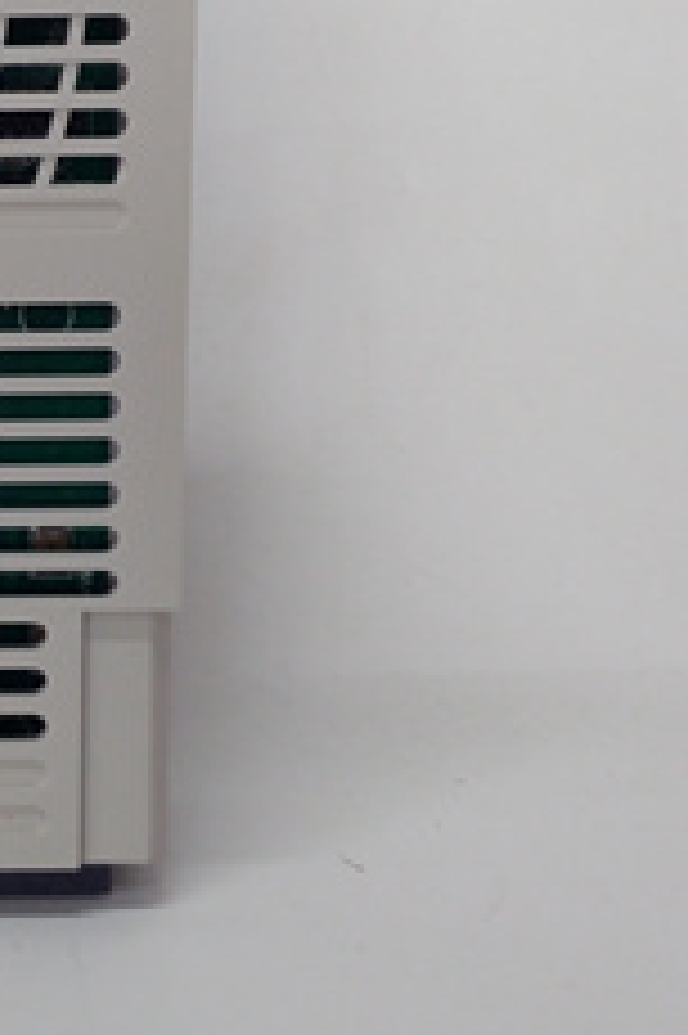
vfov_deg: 32.7
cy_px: 362
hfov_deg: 19.9
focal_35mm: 61
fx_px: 1751
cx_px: -270
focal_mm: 3.79
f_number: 2
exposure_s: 1/33
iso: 107
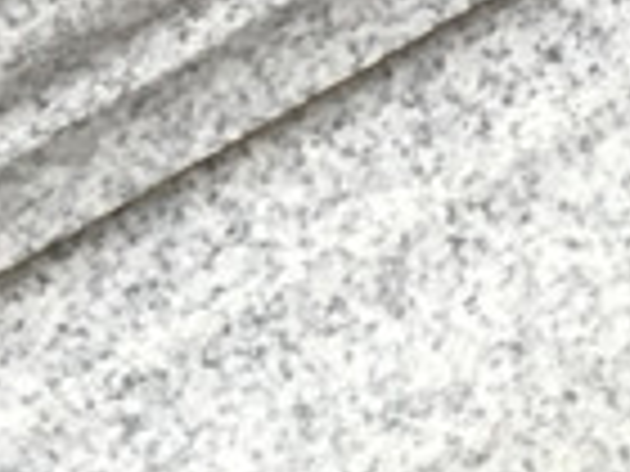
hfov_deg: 9.6
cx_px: 999
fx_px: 3640
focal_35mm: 200
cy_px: 1184
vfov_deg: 7.0
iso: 25
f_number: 2.4
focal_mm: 3.3
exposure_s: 1/121
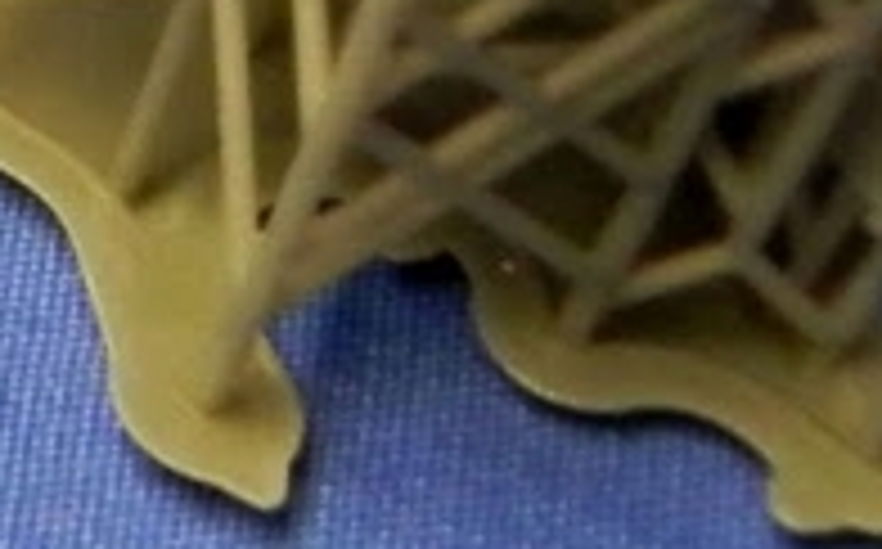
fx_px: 4322
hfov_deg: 9.6
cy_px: -792
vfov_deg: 6.9
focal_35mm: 180
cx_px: -1584
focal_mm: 4.6
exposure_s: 1/25.1
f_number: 2.8
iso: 400
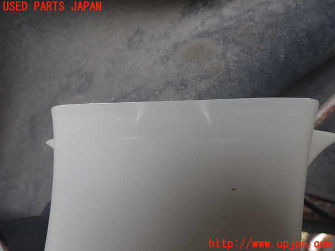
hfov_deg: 60.0
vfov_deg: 46.8
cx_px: 168
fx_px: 290
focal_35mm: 30
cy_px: 126
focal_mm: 5.4
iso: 100
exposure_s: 1/80
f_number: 3.2
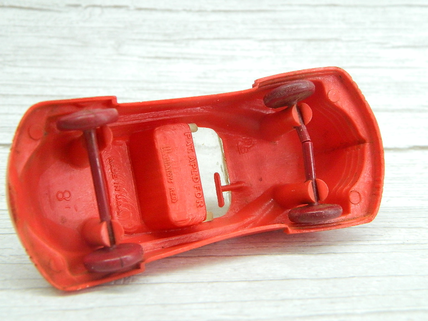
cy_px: 160
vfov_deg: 25.7
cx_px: 214
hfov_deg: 33.8
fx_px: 705
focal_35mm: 57
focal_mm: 10.2
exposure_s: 1/80
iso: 400
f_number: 3.8
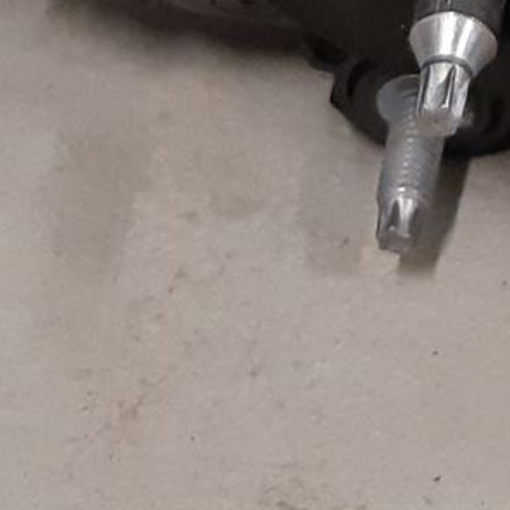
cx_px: 718
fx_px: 2650
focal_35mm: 159
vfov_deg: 10.1
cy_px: -524
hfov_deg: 10.7
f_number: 1.7
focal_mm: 3.93
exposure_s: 1/50
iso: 250
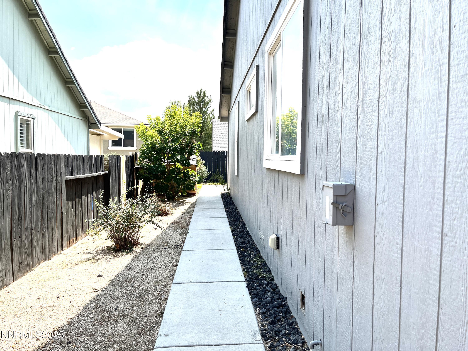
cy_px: 176
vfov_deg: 53.1
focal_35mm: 26
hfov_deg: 67.3
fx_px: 352
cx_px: 234
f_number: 1.6
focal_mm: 5.1
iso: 50
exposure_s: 1/2179
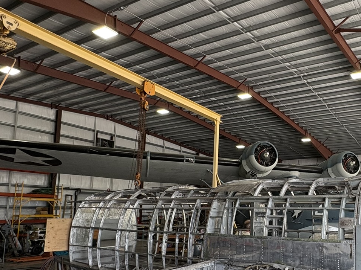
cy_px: 181
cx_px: 293
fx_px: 313
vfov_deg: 46.0
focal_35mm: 30
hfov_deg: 55.4
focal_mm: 2.22
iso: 100
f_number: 2.2
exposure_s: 1/100
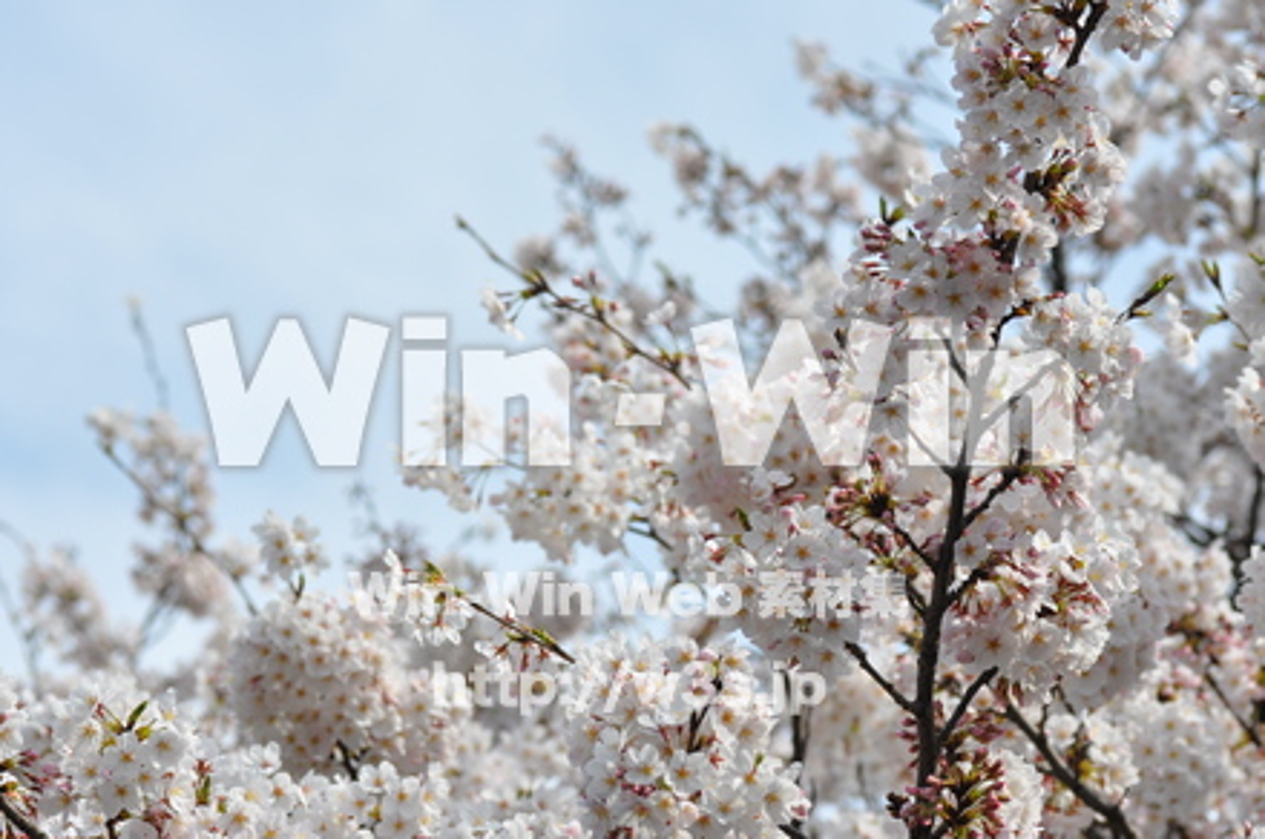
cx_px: 632
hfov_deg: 15.2
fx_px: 4737
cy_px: 420
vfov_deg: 10.1
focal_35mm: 135
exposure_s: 1/640
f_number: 6.3
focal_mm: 90
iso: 200
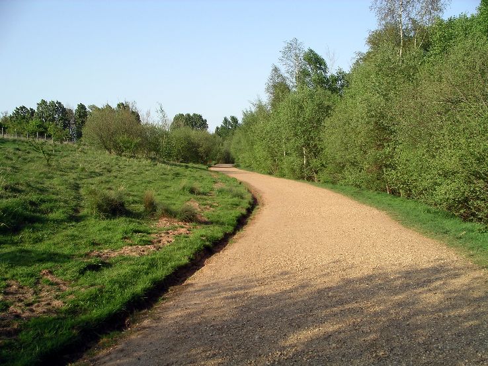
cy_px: 183
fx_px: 522
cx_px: 244
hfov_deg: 50.1
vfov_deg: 38.7
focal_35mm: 37
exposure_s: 1/331
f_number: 5
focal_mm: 7.8
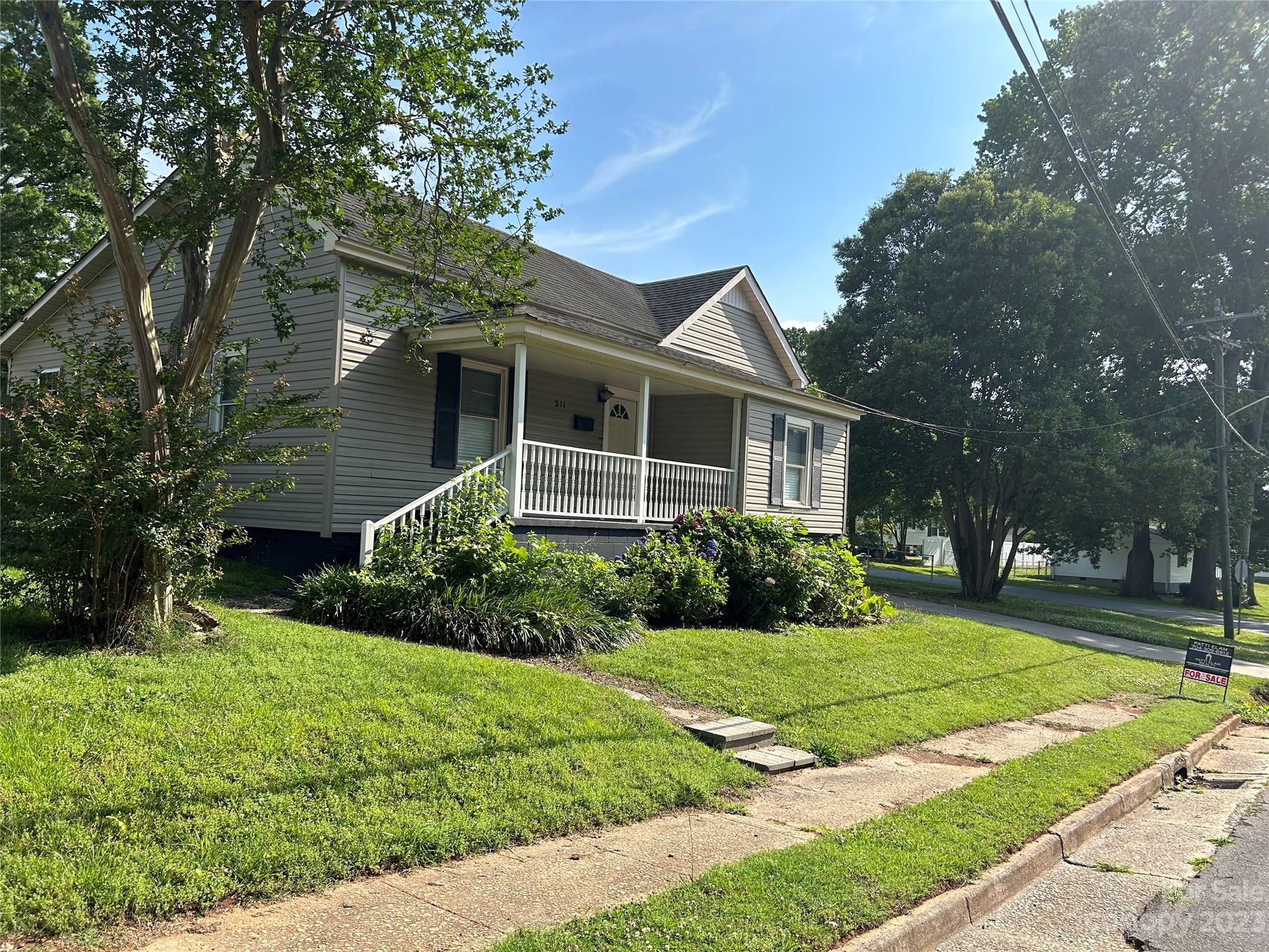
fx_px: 953
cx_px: 634
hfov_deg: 67.3
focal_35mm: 26
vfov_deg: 53.1
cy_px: 476
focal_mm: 5.7
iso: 50
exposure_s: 1/2571
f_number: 1.5
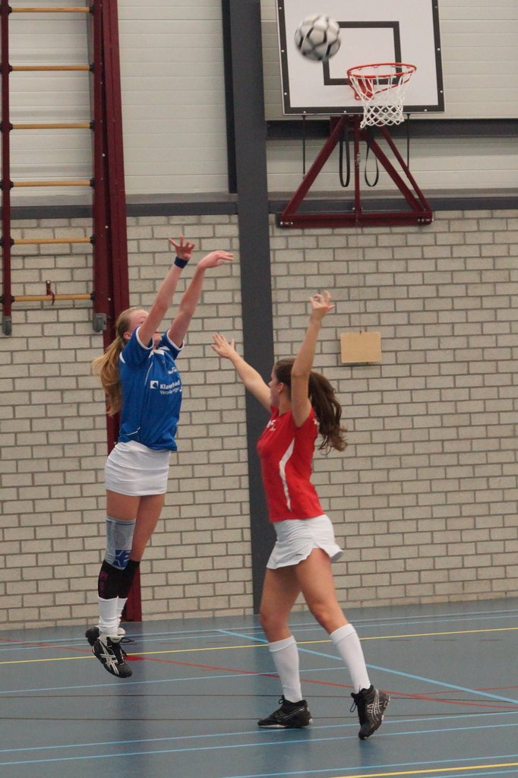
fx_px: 1620
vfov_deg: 27.0
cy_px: 389
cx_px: 259
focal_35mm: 75
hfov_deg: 18.2
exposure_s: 1/250
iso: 1600
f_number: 3.2
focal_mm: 50
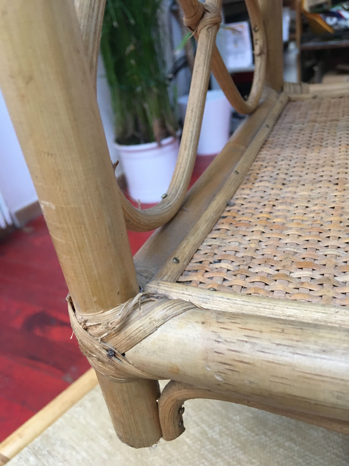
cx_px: 174
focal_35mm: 29
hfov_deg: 48.2
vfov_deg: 61.7
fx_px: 390
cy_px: 233
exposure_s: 1/33
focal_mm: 4.15
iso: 200
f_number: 2.2
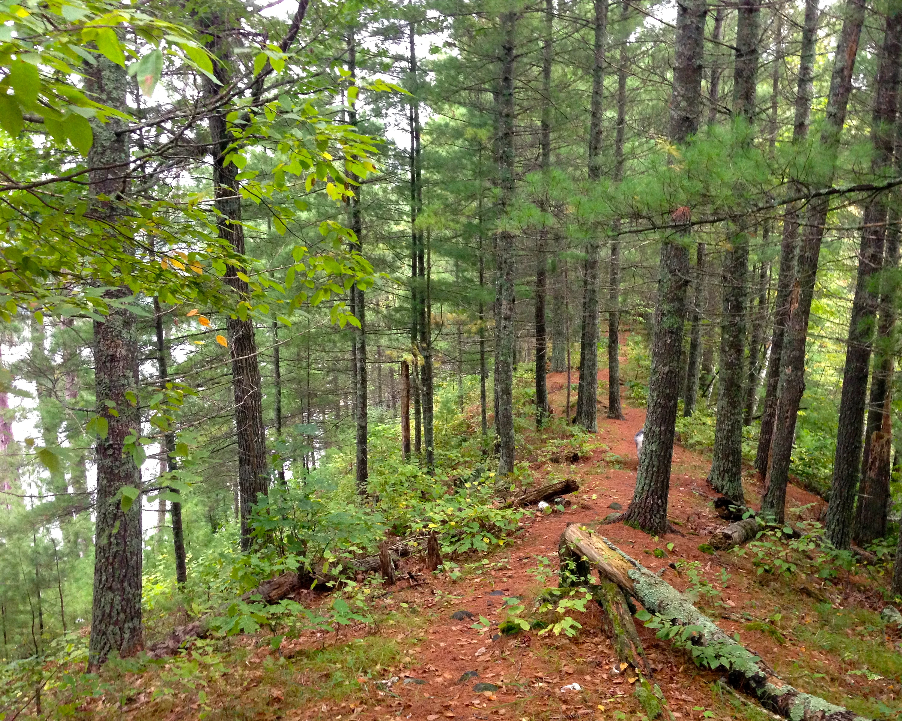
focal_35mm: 35
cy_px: 366
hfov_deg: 51.5
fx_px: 934
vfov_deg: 42.2
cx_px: 474
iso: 250
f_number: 2.4
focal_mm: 4.13
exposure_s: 1/20
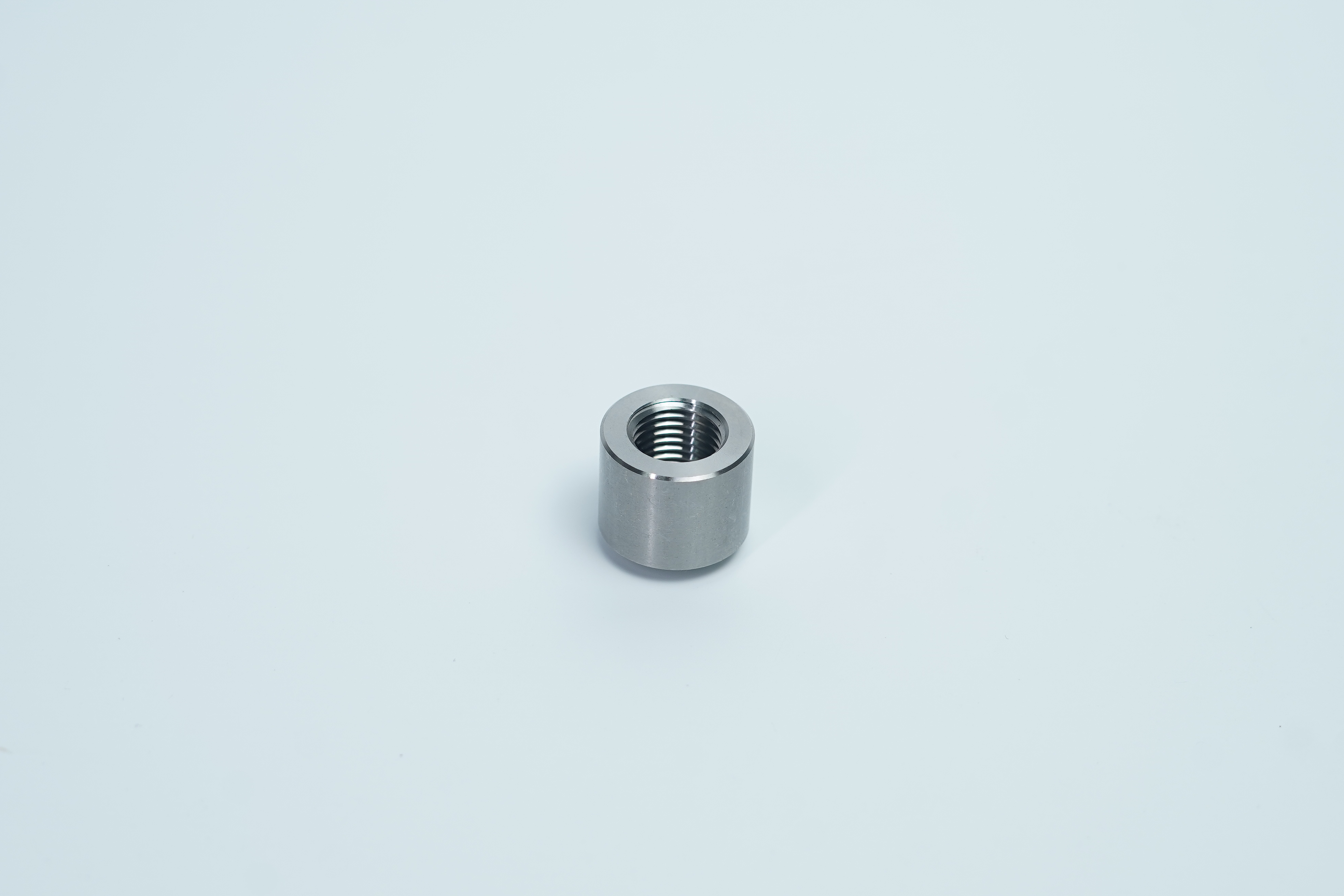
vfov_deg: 18.2
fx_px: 2800
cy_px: 448
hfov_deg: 27.0
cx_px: 672
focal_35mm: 75
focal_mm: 50
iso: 250
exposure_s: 1/160
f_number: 4.5
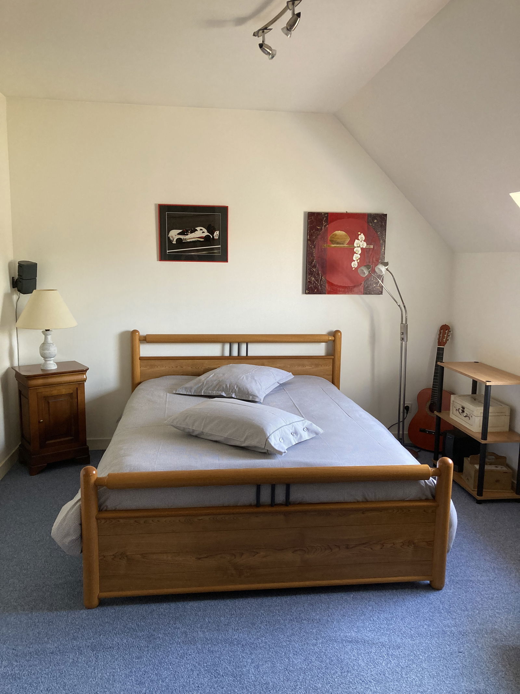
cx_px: 260
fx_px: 561
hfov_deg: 49.7
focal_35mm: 28
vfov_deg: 63.4
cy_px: 347
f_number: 1.8
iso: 125
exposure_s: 1/60
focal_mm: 3.99
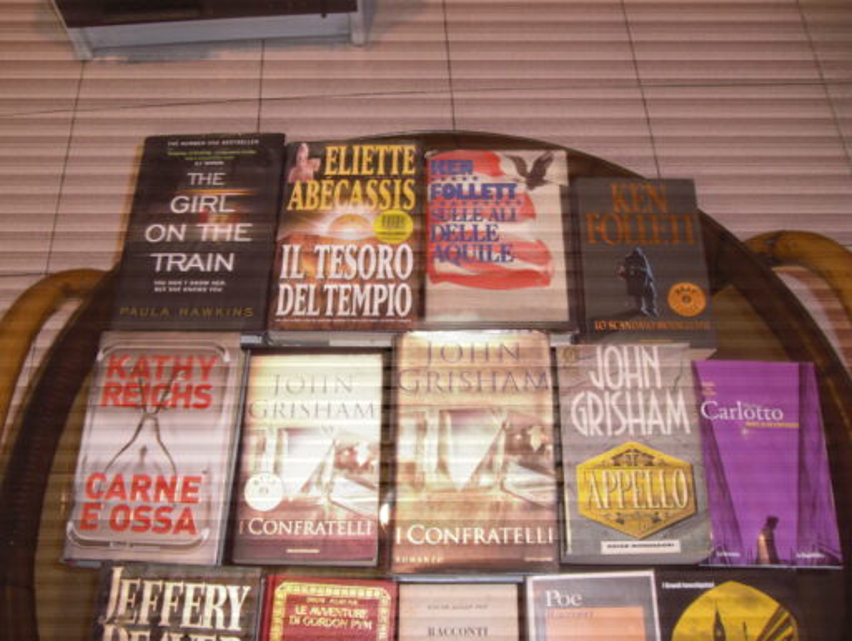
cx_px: 426
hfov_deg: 48.9
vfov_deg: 37.8
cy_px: 320
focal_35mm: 38
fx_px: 936
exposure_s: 1/60
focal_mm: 6.2
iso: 100
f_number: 2.7
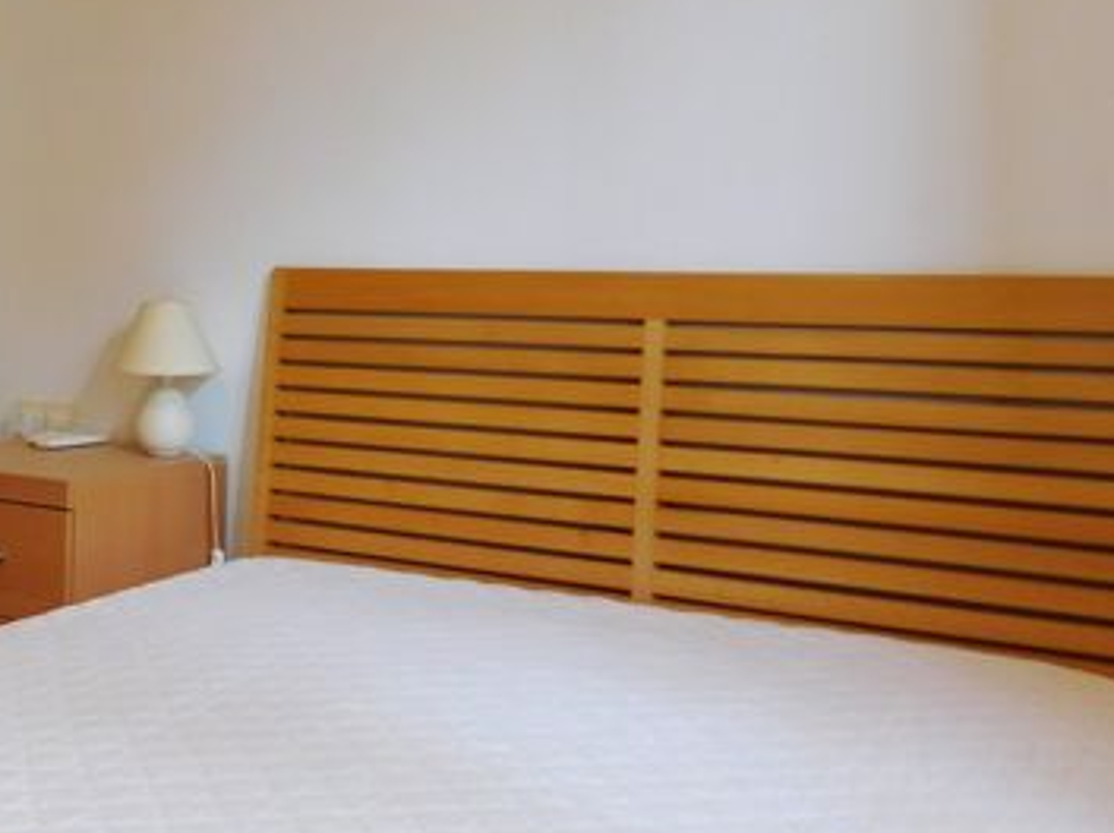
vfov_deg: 31.1
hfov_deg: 38.6
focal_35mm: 46
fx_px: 1479
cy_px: 237
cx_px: 125
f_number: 3
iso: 160
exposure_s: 1/30
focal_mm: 4
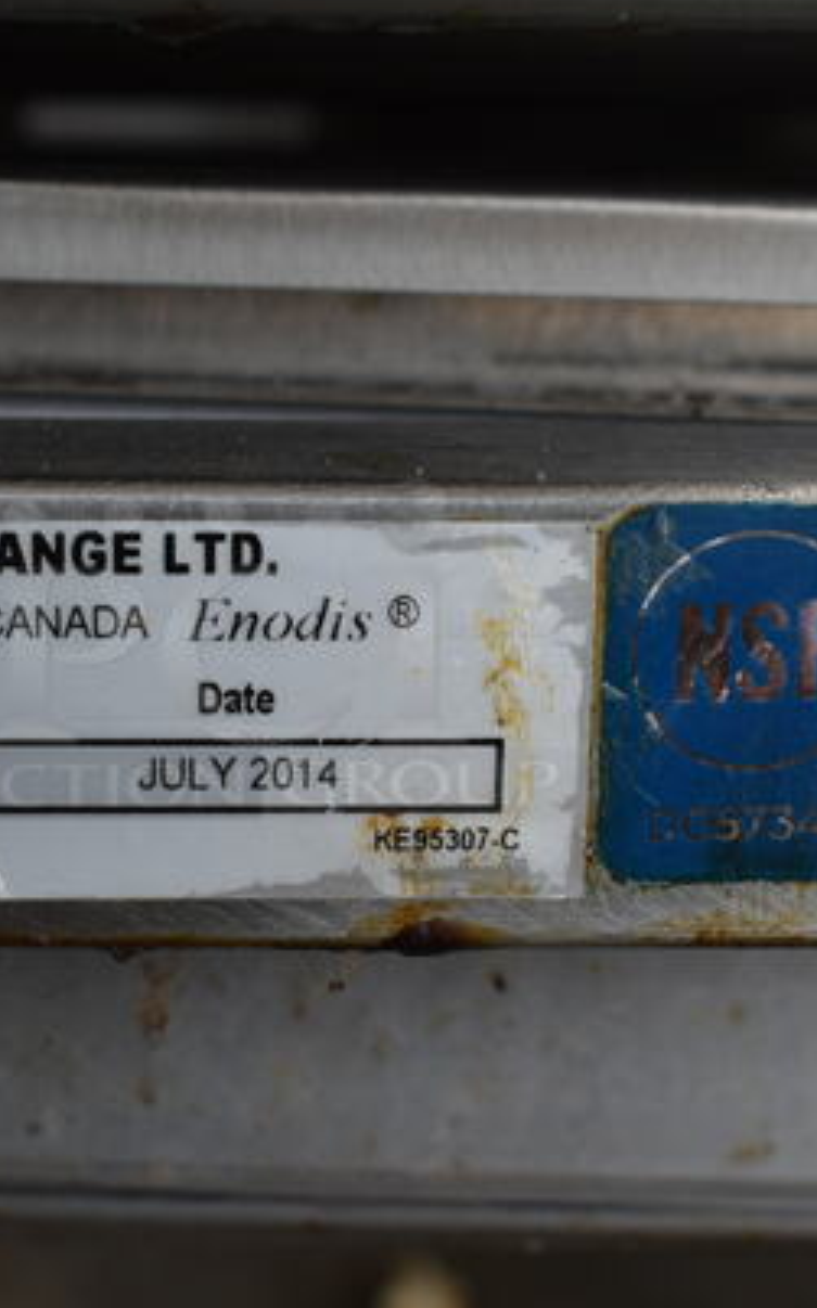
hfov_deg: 19.9
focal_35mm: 65
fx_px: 2317
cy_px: 647
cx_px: 225
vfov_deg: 31.5
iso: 250
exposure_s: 1/60
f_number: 8
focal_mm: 28
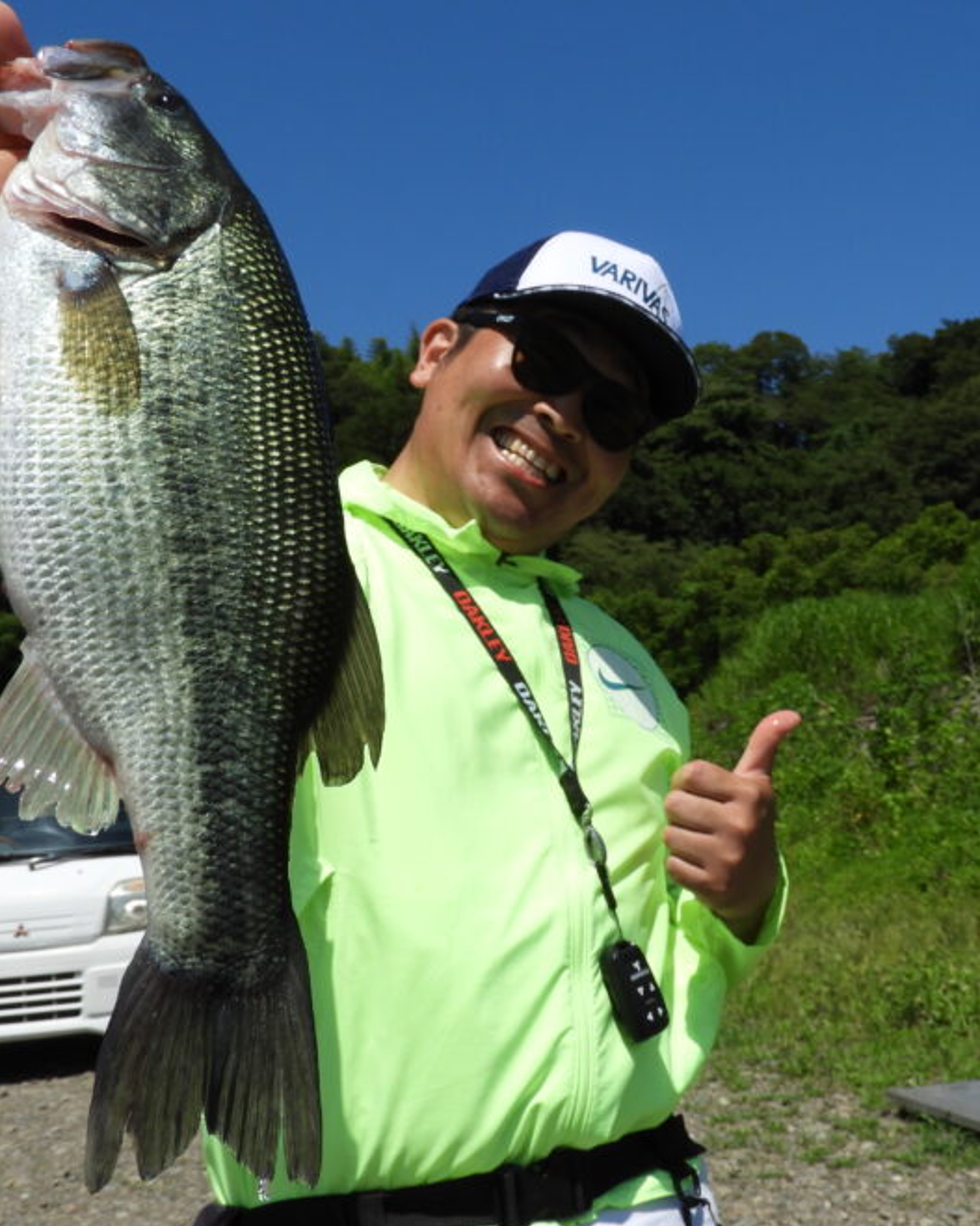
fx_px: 1596
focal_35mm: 44
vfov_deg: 42.0
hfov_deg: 34.1
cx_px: 537
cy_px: 611
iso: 100
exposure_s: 1/1600
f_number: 3.6
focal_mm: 5.9
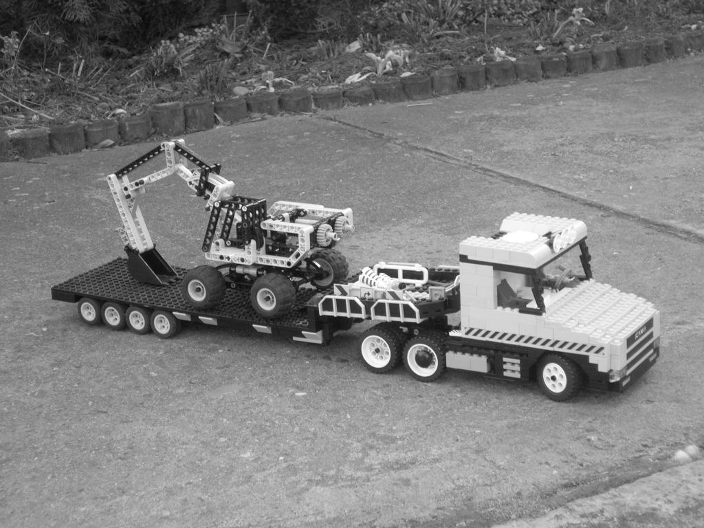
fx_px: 1485
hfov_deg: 26.7
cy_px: 264
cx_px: 352
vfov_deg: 20.2
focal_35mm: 73
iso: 50
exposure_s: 1/55
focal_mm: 11.1
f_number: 3.8
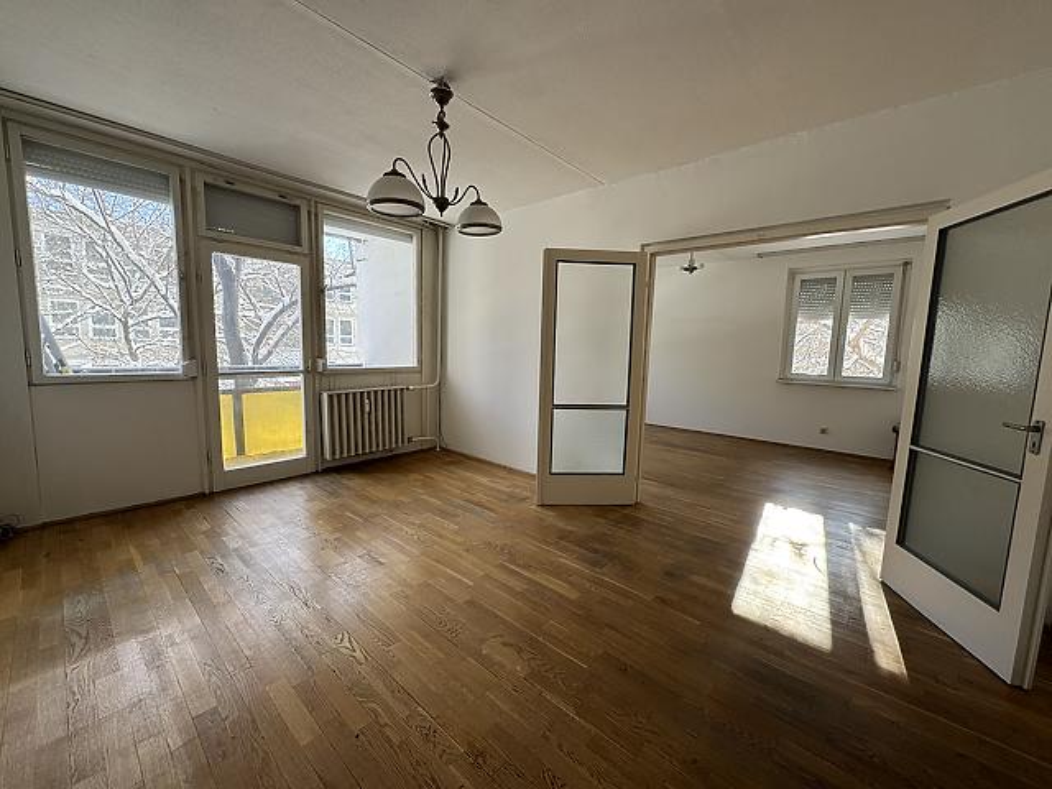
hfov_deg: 102.1
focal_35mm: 14
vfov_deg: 85.7
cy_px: 394
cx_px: 526
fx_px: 425
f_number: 2.2
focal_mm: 2.22
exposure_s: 1/99
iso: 40
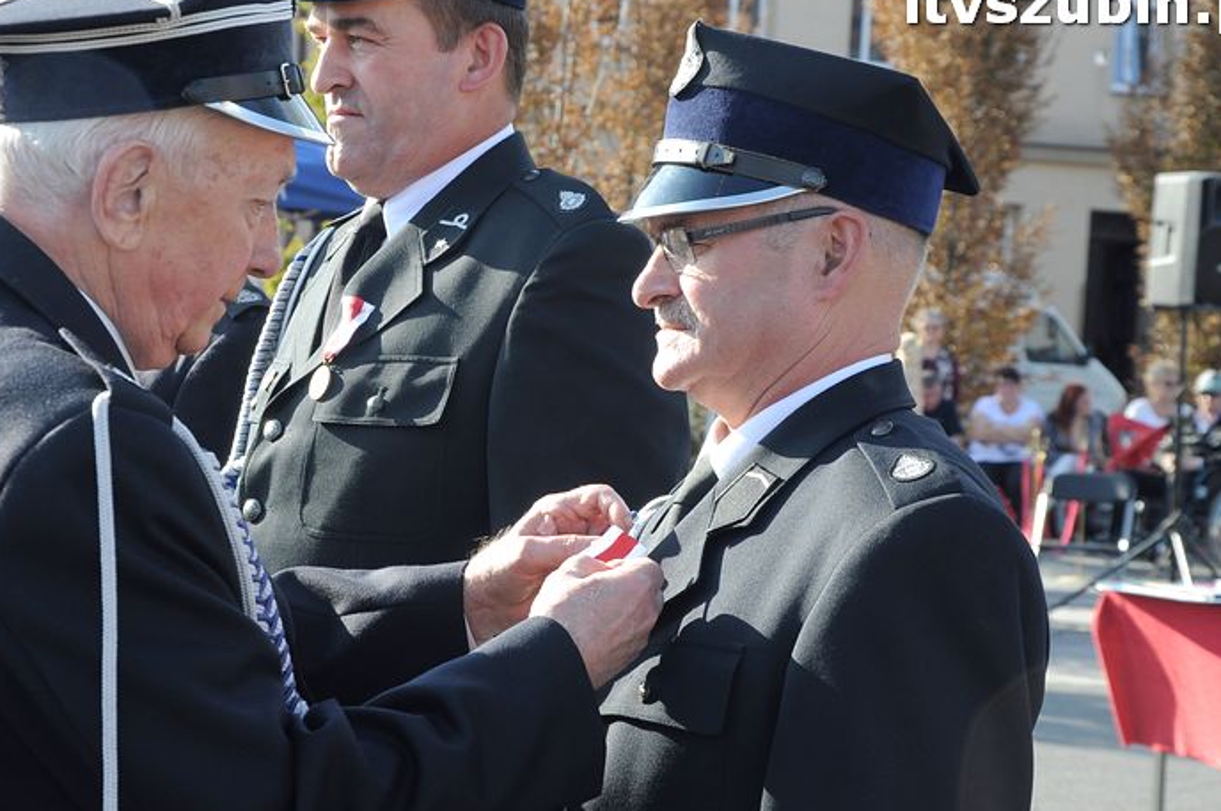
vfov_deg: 15.3
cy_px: 450
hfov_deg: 22.9
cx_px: 550
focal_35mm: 89
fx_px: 3015
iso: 400
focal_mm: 48
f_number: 8
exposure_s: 1/250
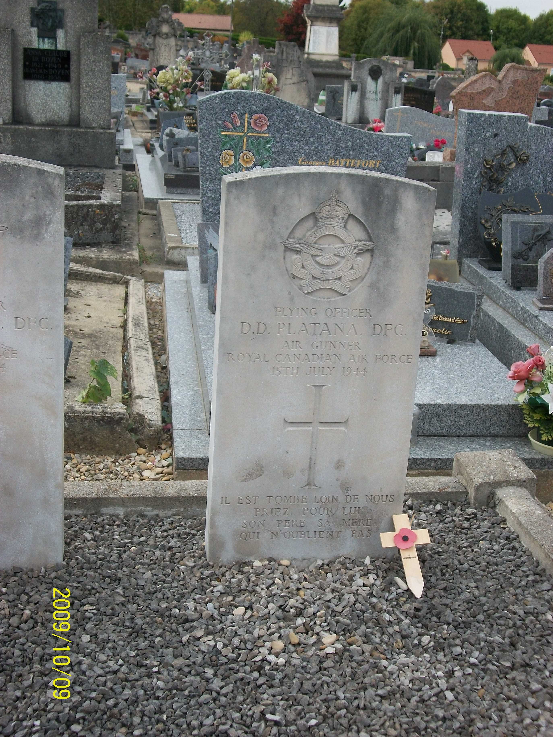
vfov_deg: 38.2
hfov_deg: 29.1
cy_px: 368
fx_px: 1065
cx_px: 276
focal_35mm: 50
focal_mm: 8.8
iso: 80
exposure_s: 1/400
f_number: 3.6
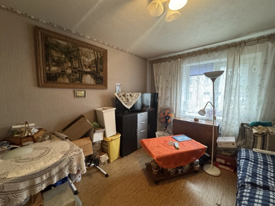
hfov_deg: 102.1
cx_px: 138
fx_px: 111
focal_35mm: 14
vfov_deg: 85.7
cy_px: 103
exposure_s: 1/50
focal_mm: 2.22
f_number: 2.2
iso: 800
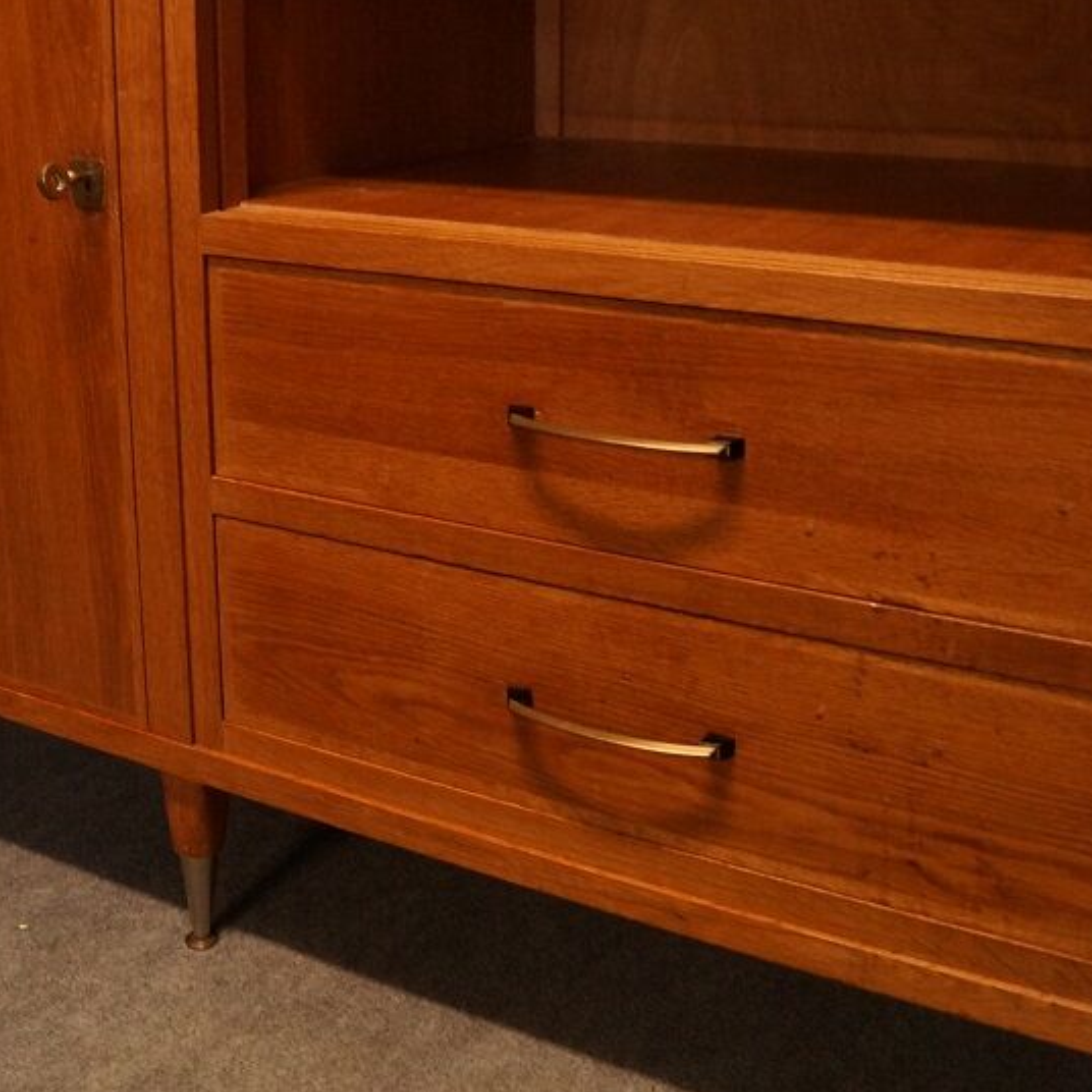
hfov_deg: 40.0
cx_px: 484
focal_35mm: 42
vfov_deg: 38.7
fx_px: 1499
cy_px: 235
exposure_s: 1/50
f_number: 4
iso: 1600
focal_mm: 18
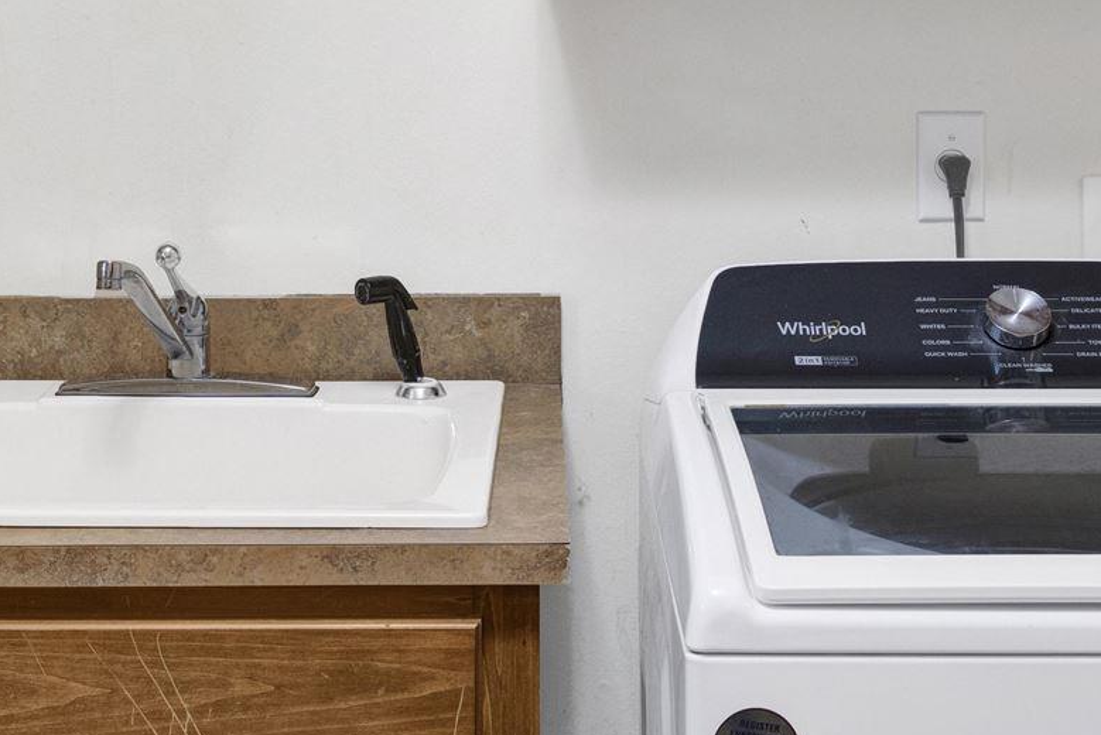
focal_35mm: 69
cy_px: -25
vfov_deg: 19.1
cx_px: 516
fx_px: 2110
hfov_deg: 29.2
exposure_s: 1/2
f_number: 11
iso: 400
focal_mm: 17.5
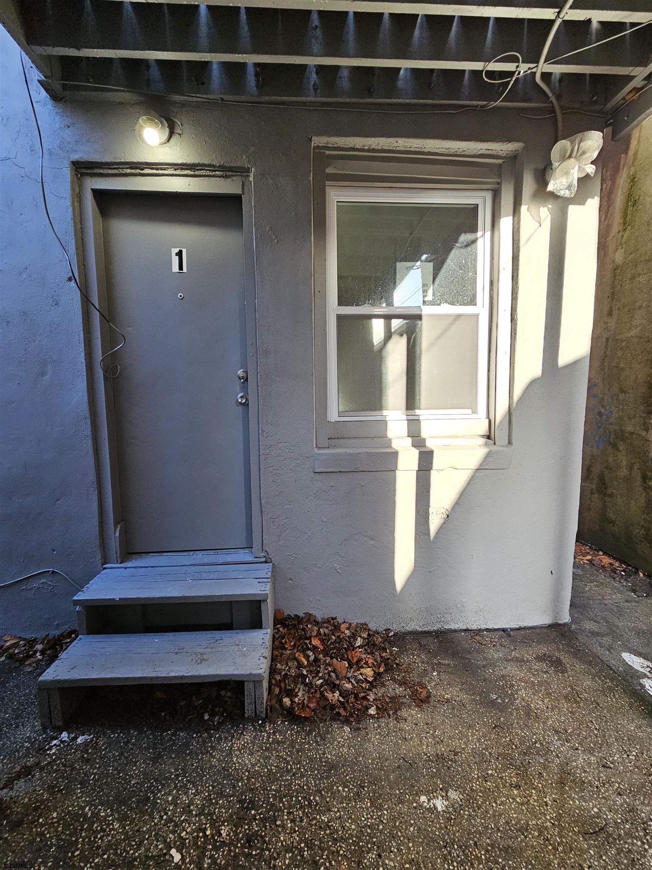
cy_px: 435
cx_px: 326
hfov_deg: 89.9
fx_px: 326
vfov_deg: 106.2
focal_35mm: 13
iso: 250
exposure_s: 1/359
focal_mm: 2.2
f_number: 2.2
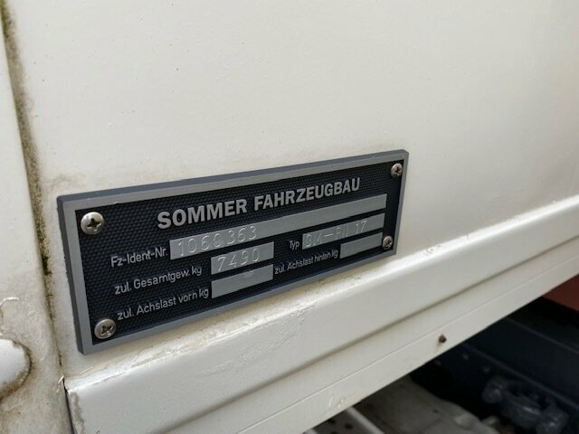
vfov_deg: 53.1
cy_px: 217
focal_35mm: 26
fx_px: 435
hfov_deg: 67.3
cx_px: 290
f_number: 1.8
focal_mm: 4.25
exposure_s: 1/442
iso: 32
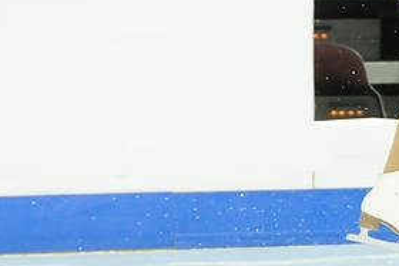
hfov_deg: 3.6
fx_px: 6414
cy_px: 31
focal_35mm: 578
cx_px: 475
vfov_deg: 2.4
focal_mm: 135
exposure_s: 1/400
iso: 3200
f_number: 5.6
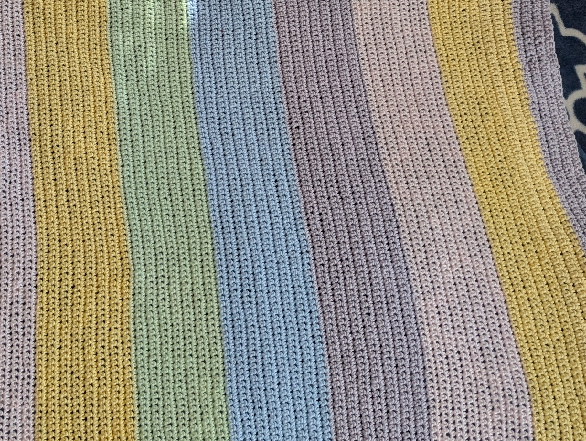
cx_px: 73
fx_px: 915
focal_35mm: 54
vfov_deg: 26.7
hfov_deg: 33.8
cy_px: 108
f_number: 1.85
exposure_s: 1/33.3
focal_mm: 6.81
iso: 55
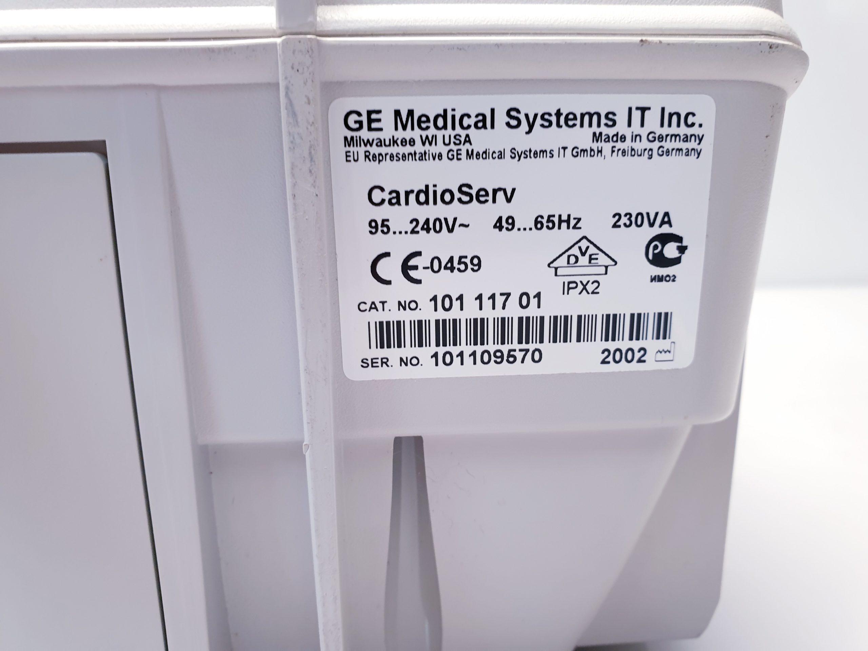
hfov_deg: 67.3
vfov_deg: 53.1
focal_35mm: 26
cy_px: 326
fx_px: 652
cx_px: 434
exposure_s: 1/50
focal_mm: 4.3
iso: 125
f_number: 2.4
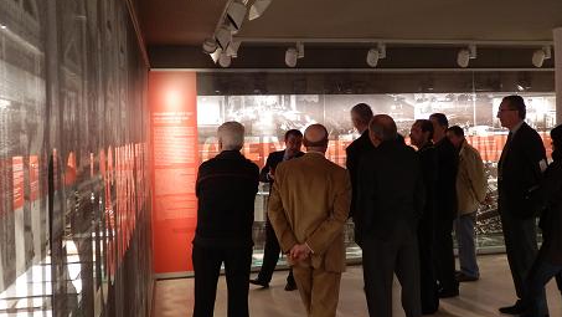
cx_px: 282
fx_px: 611
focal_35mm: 41
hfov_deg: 49.4
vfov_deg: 29.0
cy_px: 147
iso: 400
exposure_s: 1/8
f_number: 3.6
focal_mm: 6.6
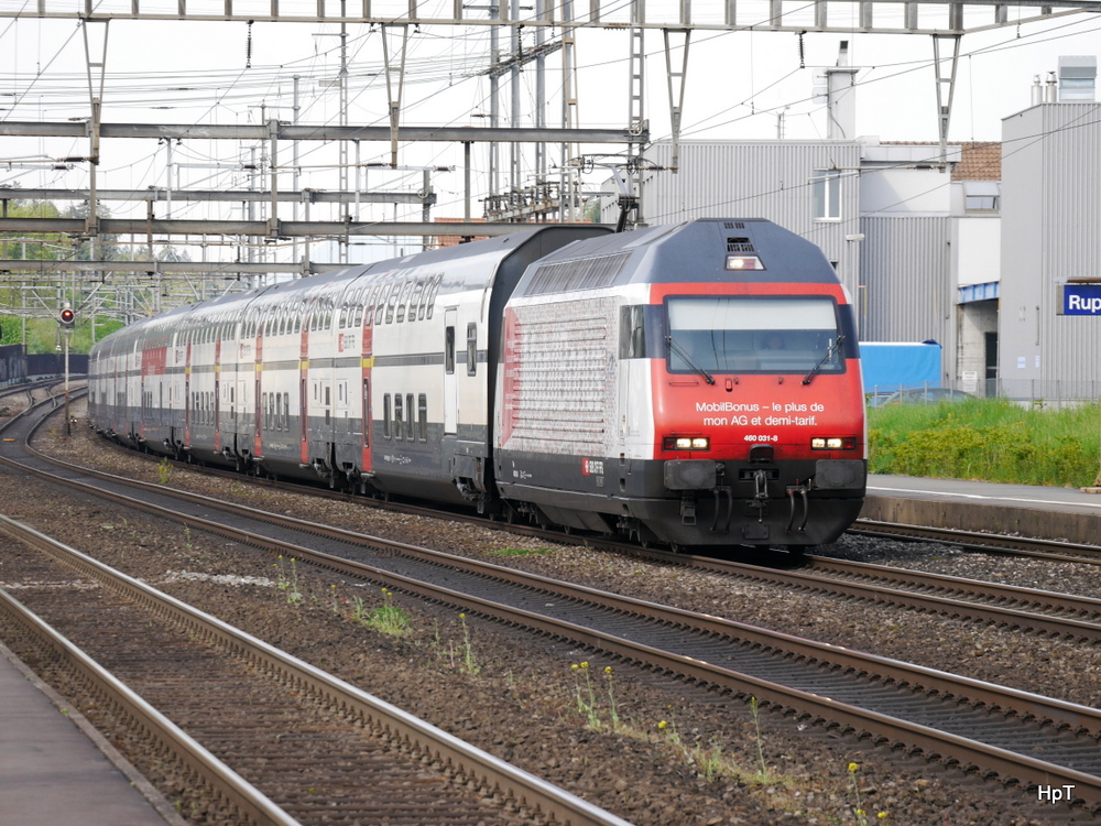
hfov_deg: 9.6
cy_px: 413
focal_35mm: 206
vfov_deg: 7.2
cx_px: 550
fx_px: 6552
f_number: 5.5
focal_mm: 103
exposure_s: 1/250
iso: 160
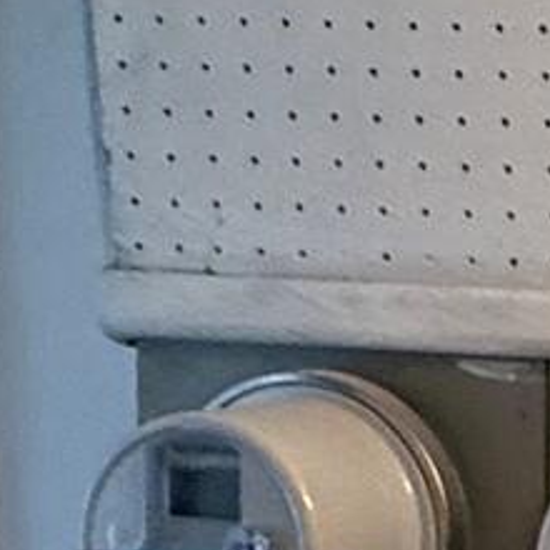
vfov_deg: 15.1
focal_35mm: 115
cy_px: 450
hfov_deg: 11.6
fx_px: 2067
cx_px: 1422
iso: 250
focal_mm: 2.22
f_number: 2.2
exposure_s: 1/60
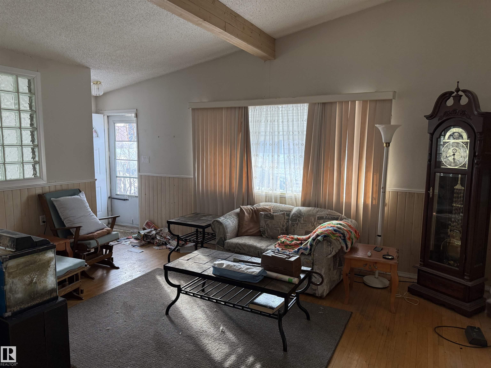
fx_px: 340
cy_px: 184
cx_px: 246
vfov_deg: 56.8
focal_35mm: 24
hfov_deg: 71.6
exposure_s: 1/120
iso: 200
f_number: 1.78
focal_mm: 6.76
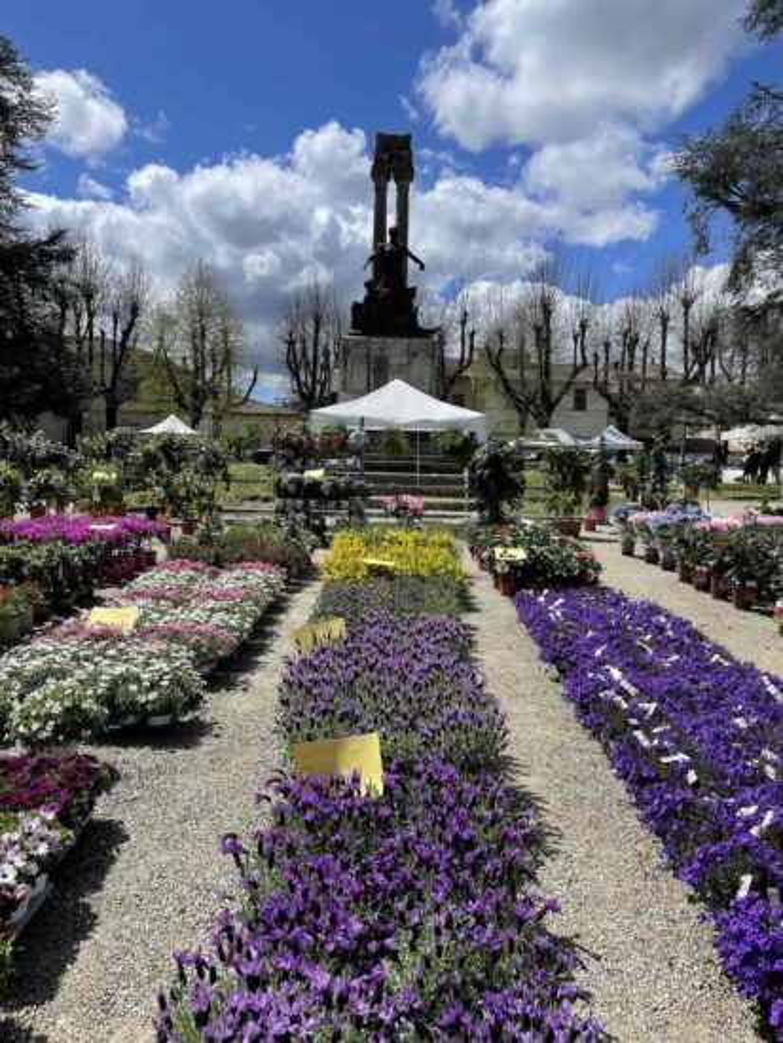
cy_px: 522
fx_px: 784
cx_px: 392
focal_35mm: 26
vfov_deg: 67.3
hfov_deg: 53.1
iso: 32
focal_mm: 4.2
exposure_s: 1/4651
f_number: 1.6
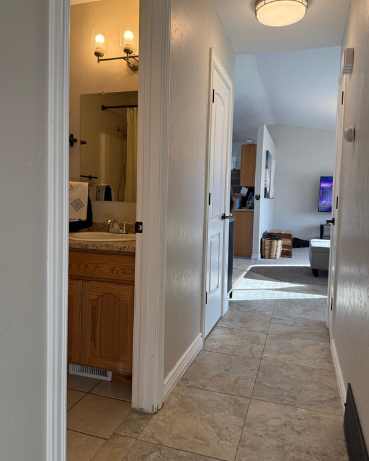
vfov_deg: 66.0
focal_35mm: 26
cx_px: 187
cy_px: 219
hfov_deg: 55.0
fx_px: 355
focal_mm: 6.76
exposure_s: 1/229
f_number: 1.78
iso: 160
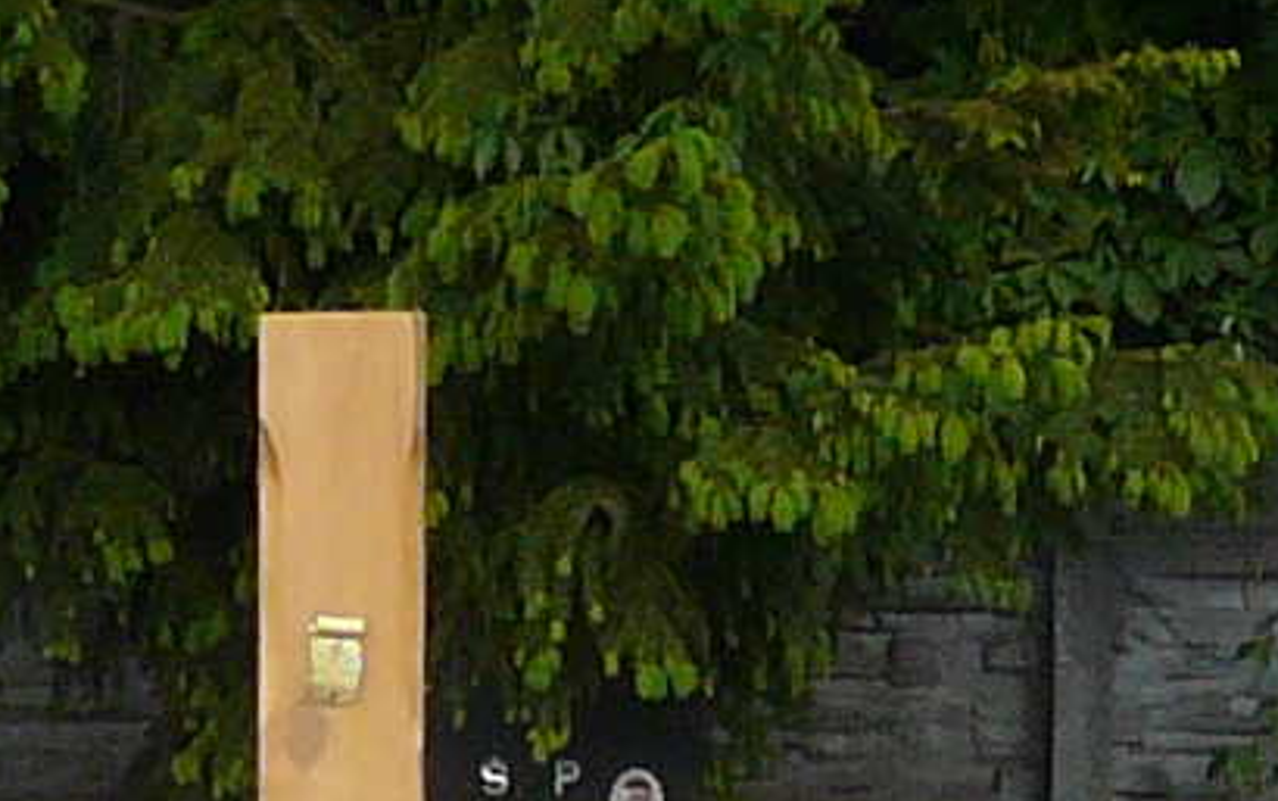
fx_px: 8296
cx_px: 667
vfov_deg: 5.3
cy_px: 2232
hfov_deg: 8.8
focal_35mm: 238
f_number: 2.9
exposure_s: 1/400
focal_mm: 4.9
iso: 100
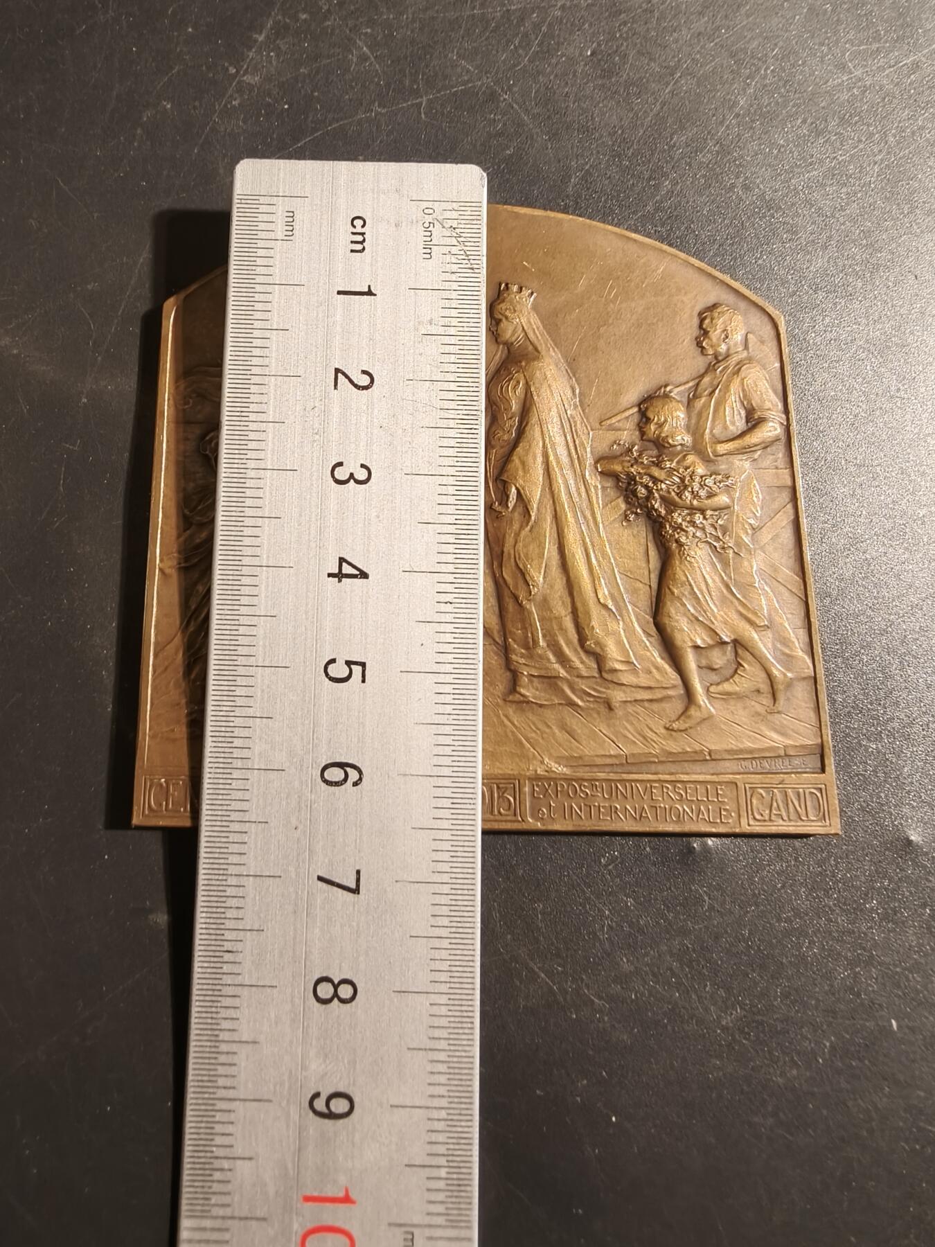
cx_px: 468
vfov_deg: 73.9
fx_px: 828
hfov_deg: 58.9
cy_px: 624
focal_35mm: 23
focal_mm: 2.32
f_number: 2
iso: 160
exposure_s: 1/50
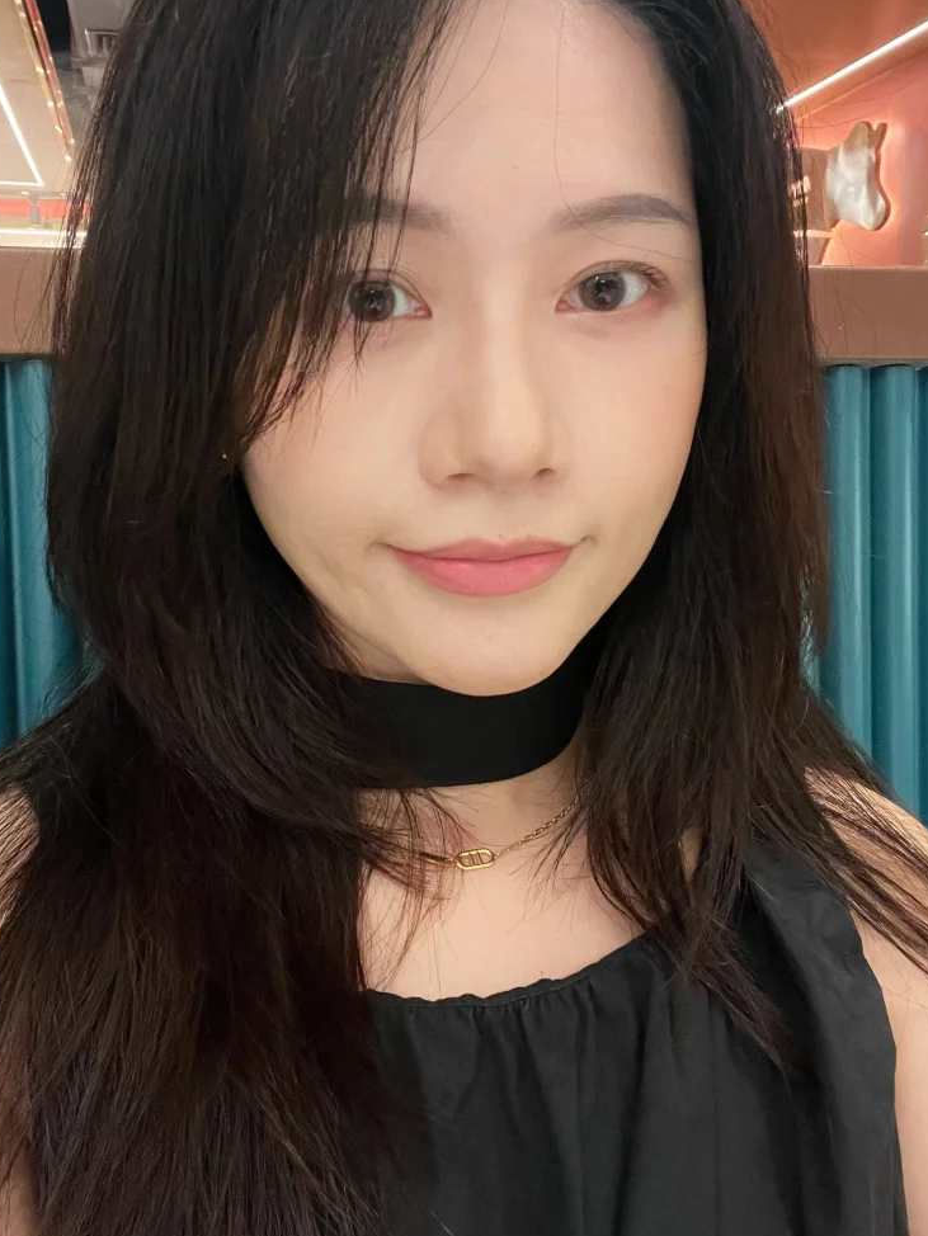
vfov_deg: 53.9
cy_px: 605
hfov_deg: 41.8
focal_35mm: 34
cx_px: 423
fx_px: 1215
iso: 320
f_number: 2.2
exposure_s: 1/56
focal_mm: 2.71
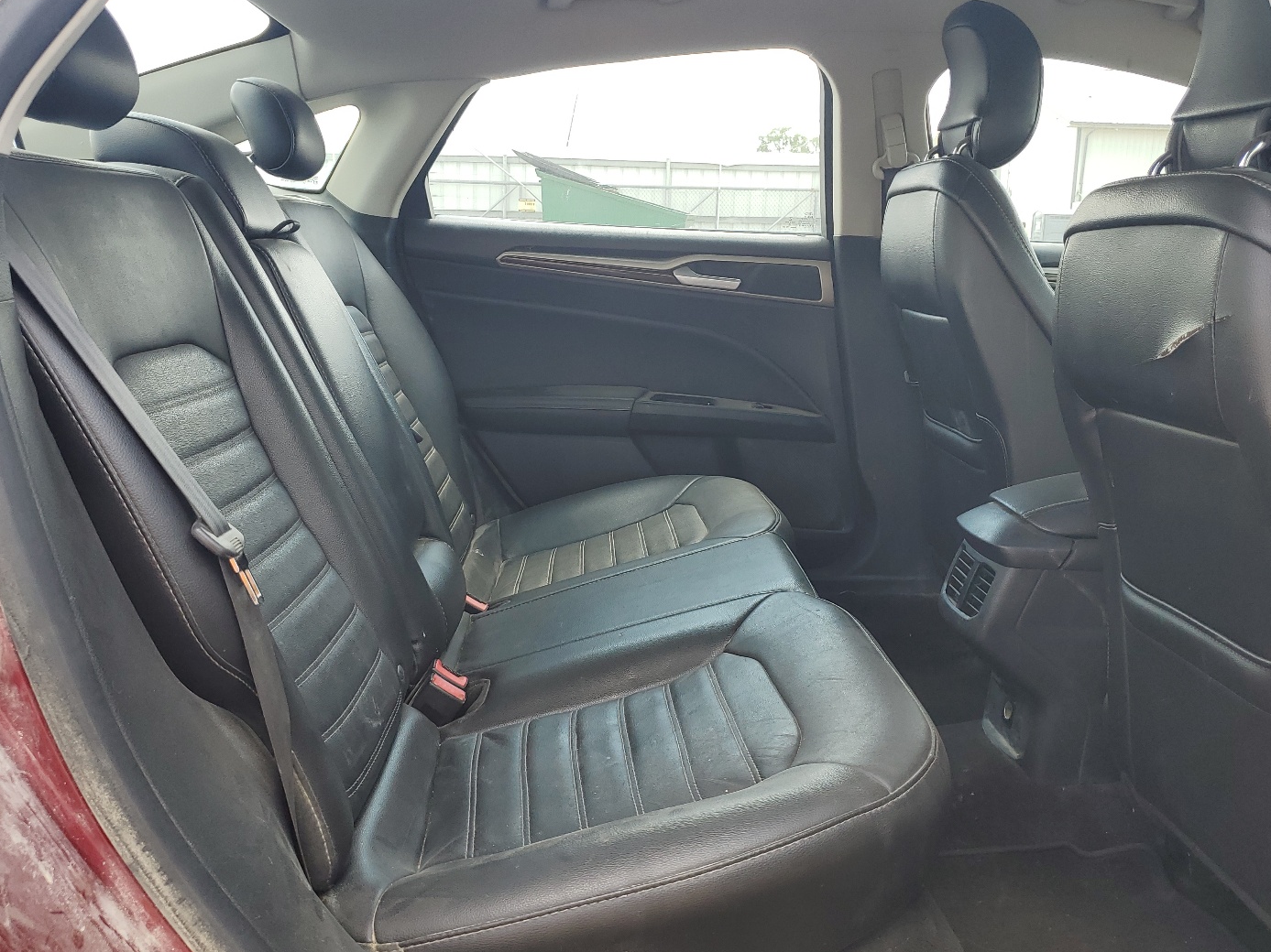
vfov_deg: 46.8
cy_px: 497
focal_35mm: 30
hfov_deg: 60.0
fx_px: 1101
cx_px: 616
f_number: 1.5
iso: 50
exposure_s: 1/345
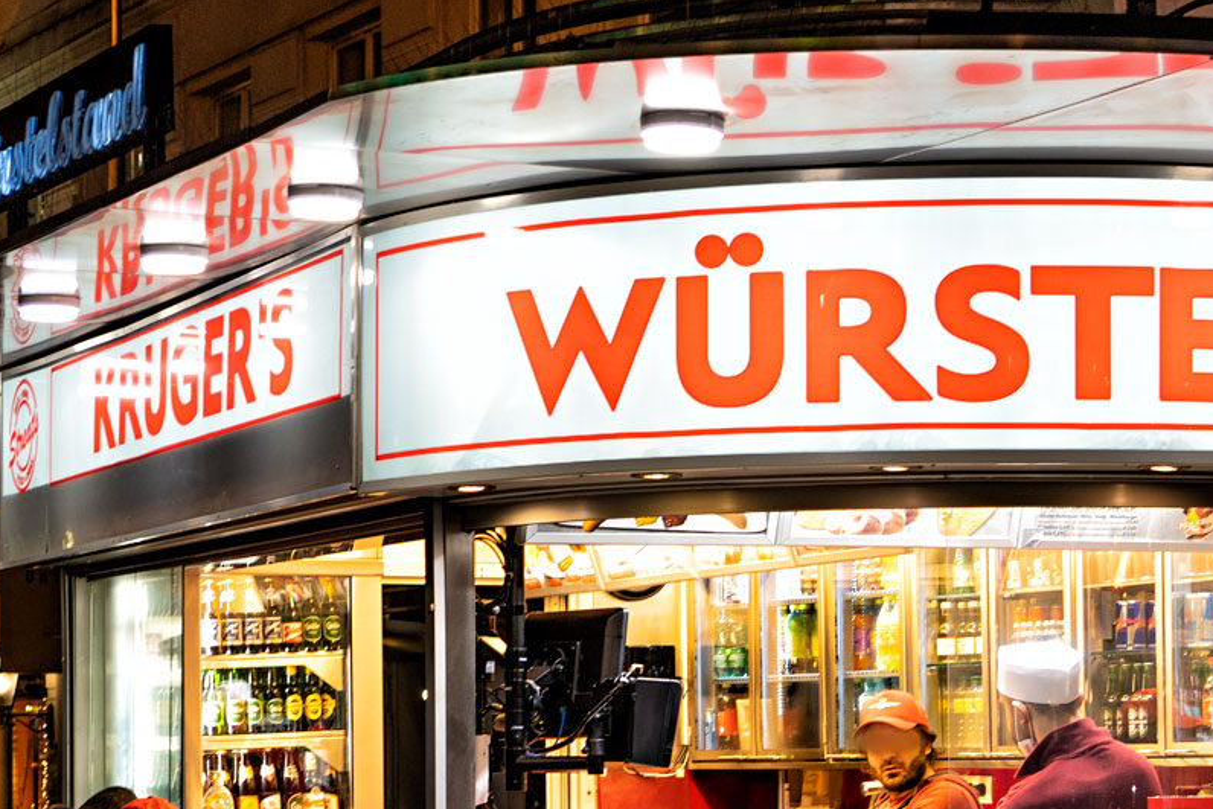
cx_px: 709
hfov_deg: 17.9
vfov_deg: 12.0
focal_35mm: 114
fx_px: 3855
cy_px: 603
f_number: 2.8
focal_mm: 28.1
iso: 100
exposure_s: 1/40
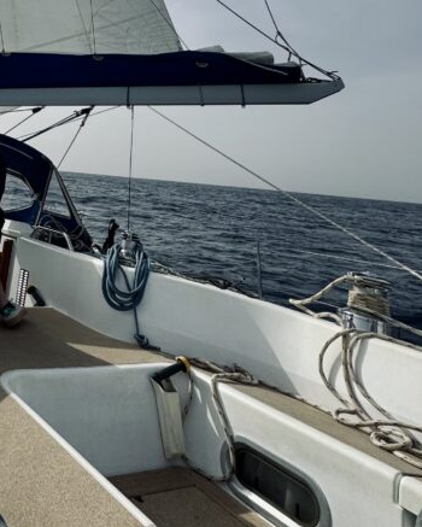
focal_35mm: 32
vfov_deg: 50.8
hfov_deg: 38.9
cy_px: 77
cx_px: -27
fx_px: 499
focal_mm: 2.22
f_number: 2.2
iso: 50
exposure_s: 1/3906
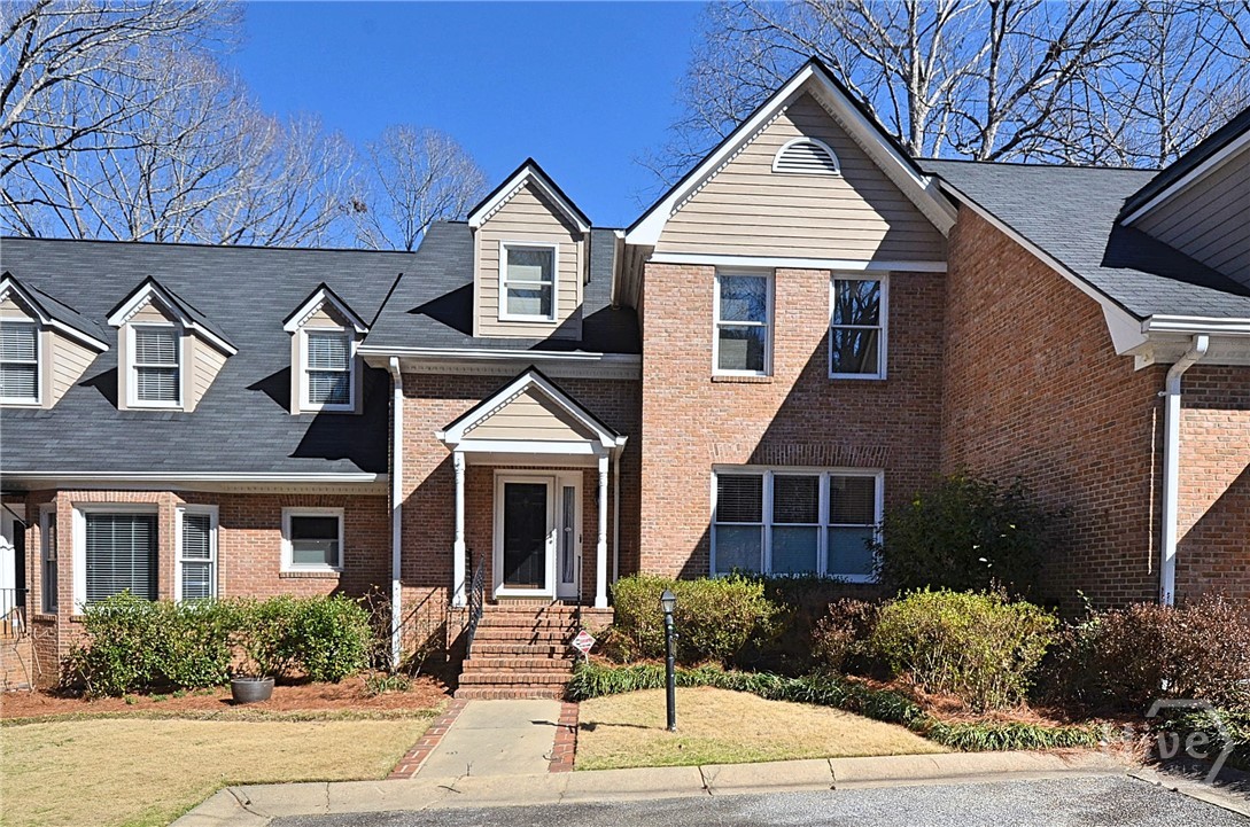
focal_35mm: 21
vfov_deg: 59.3
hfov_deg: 81.3
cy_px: 414
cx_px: 625
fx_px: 728
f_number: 10
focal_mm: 14
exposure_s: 1/400
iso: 400
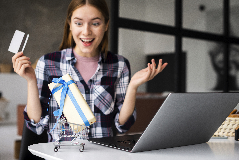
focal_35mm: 53
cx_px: 120
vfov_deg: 25.5
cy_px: 75
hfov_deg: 37.5
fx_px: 352
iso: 400
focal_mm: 50
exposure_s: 1/160
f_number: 3.2
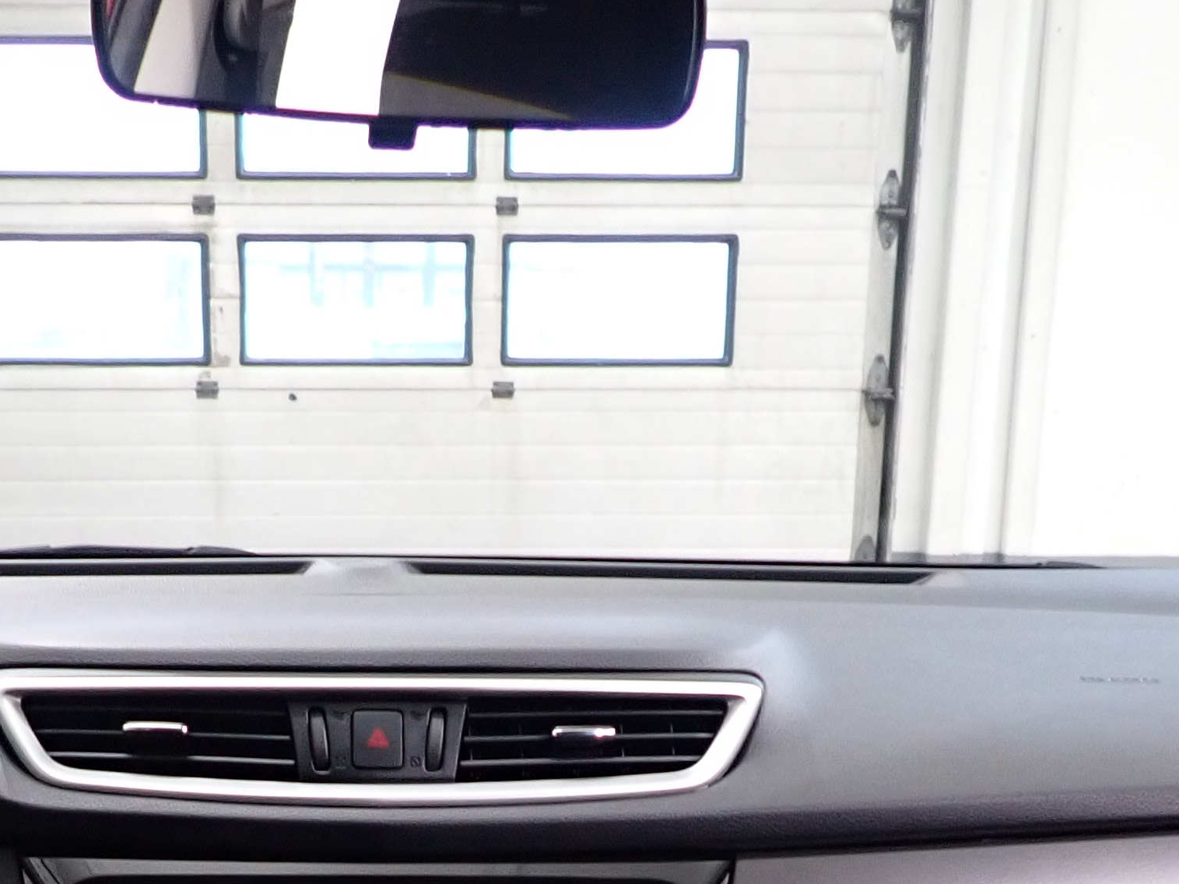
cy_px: 1048
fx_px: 2248
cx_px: 399
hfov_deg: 29.2
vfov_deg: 20.8
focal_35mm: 66
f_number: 2
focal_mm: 4.5
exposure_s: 1/30
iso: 320
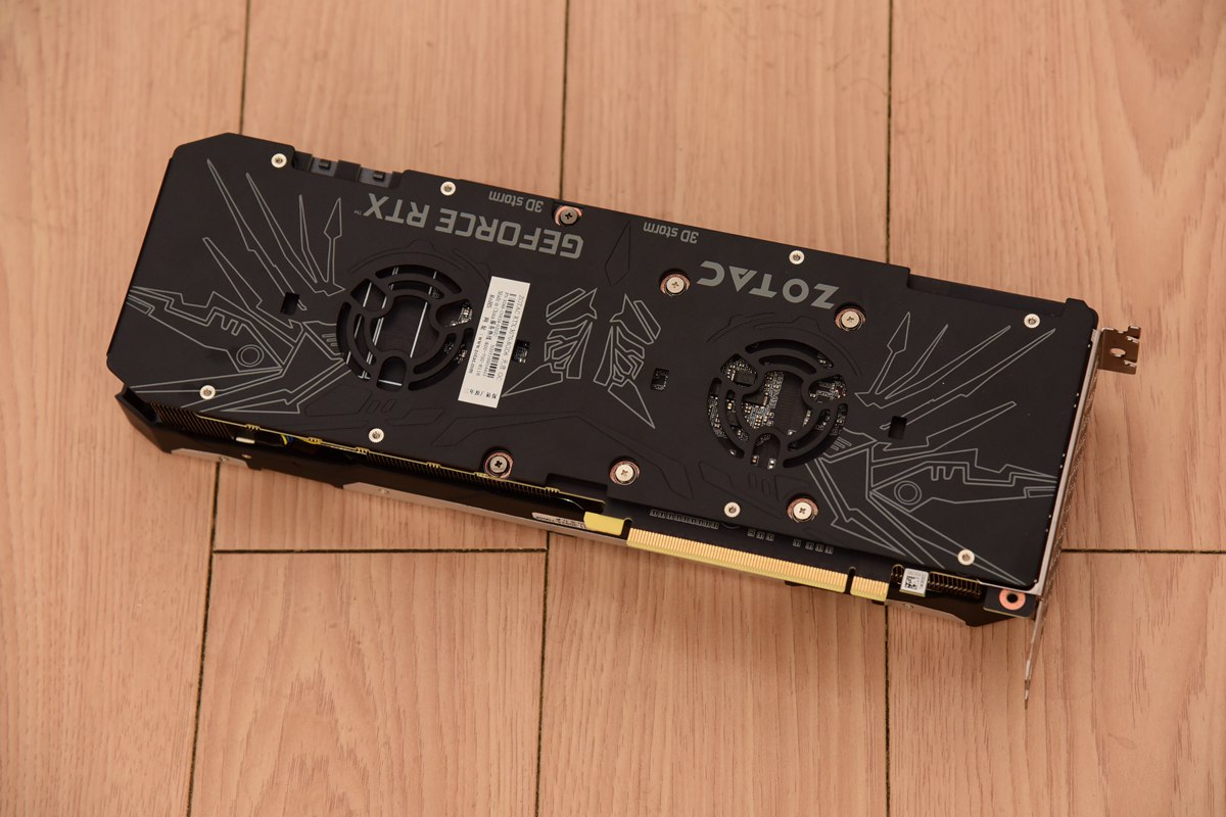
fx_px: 4086
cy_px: 408
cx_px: 613
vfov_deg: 11.4
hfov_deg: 17.1
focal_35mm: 120
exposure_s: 1/60
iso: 1600
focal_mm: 120
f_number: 5.6
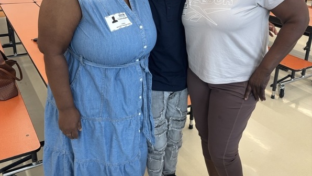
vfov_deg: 30.8
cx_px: 155
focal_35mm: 38
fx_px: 314
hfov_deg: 52.8
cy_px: 53
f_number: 1.6
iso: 80
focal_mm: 5.96
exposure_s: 1/83
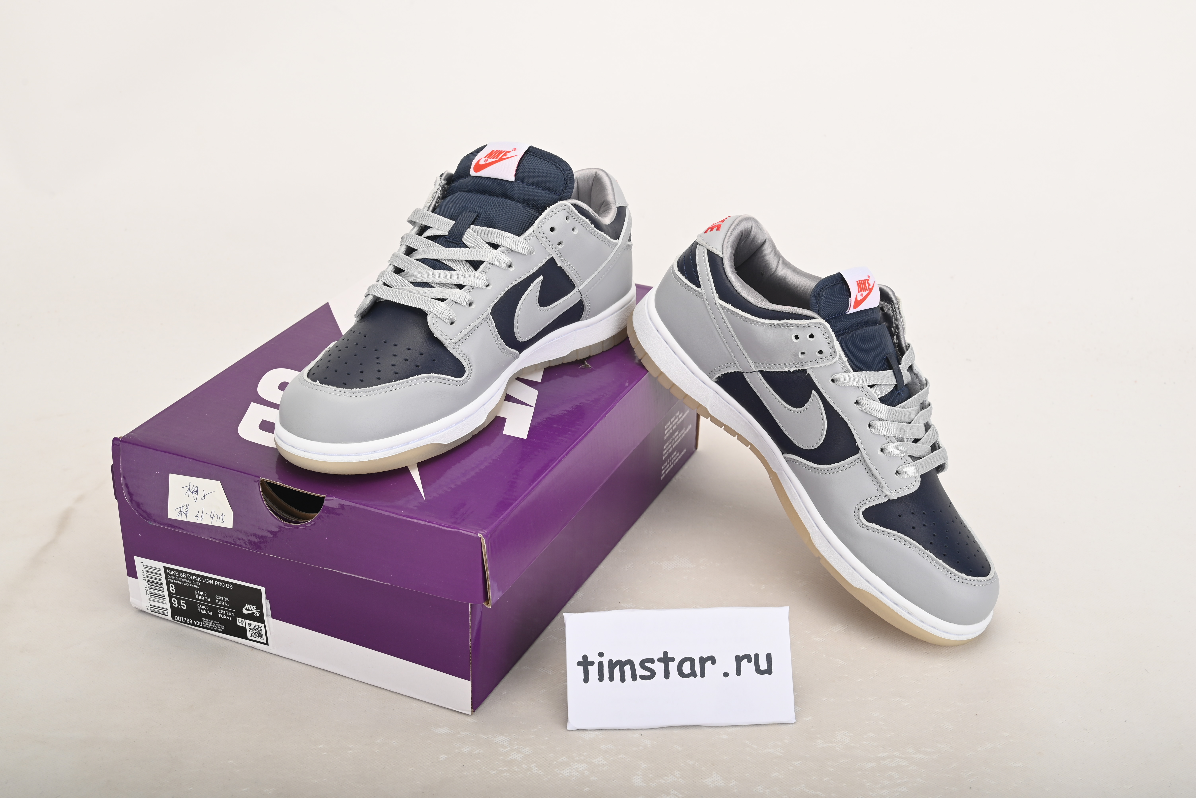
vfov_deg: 29.3
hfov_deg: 42.7
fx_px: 1529
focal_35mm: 46
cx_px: 598
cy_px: 399
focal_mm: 46
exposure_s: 1/200
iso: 100
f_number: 11
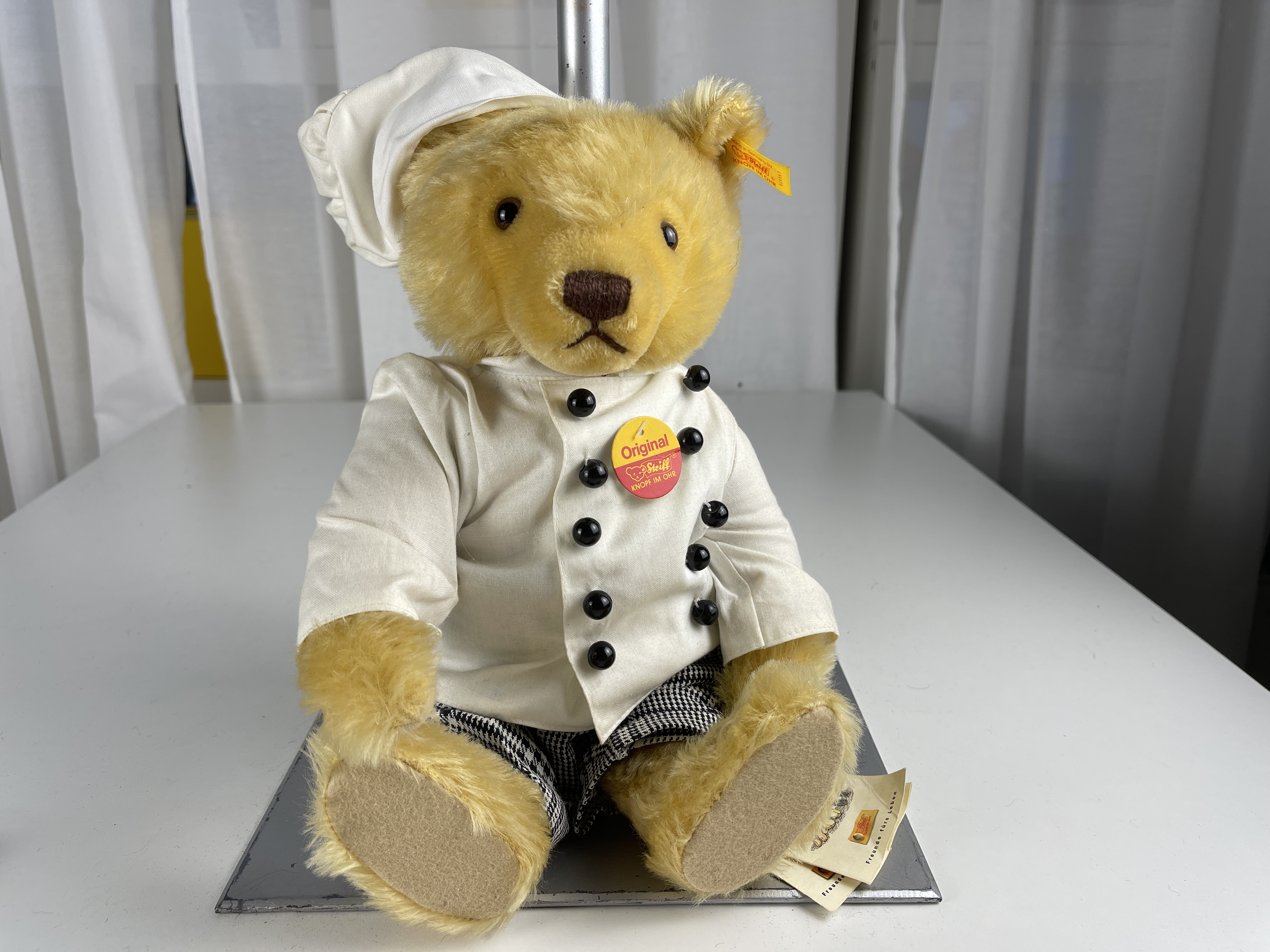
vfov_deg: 54.9
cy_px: 476
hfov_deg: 69.4
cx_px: 635
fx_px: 917
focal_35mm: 25
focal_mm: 5.1
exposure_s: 1/165
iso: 32
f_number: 1.6
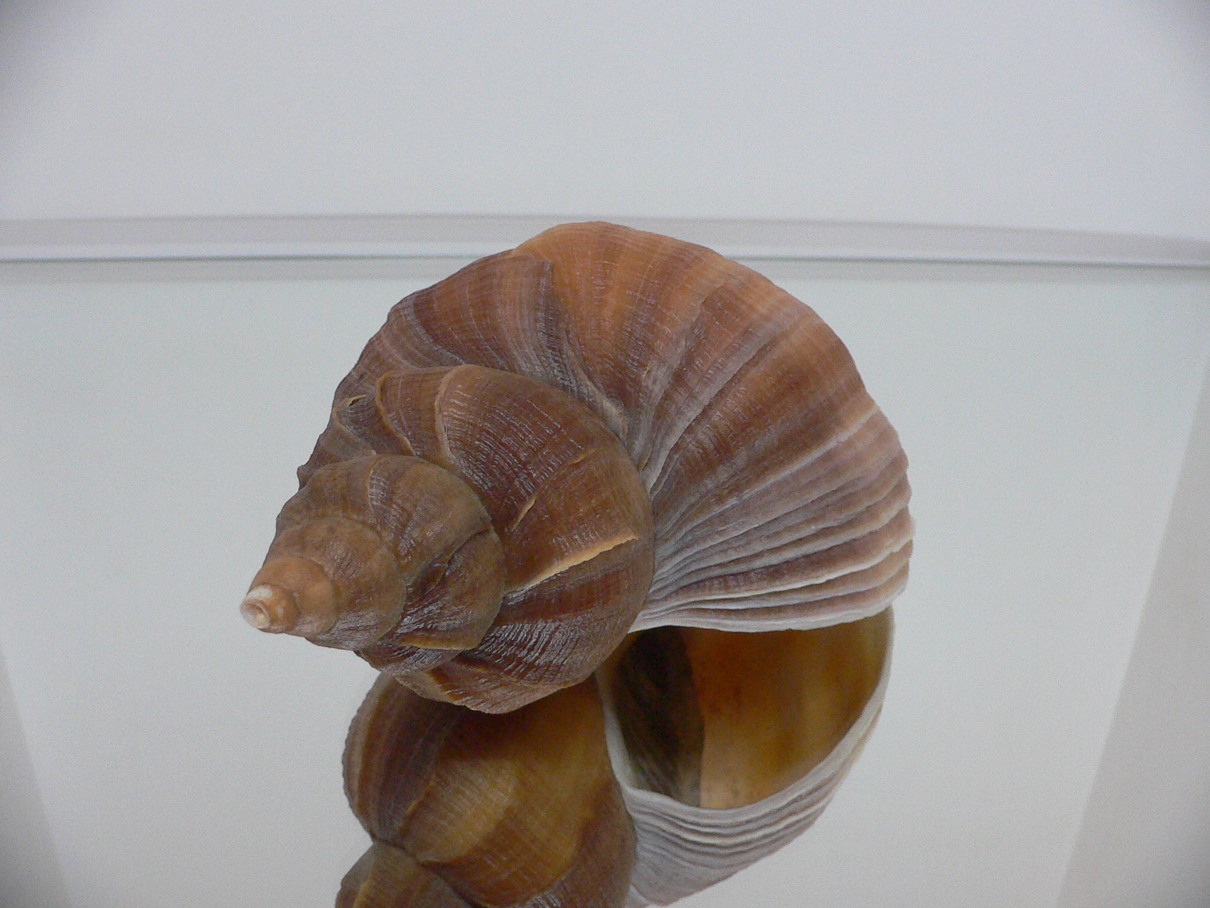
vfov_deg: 40.7
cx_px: 605
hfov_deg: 52.6
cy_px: 454
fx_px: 1223
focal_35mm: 35
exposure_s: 1/50
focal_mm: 4.6
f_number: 2.8
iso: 200
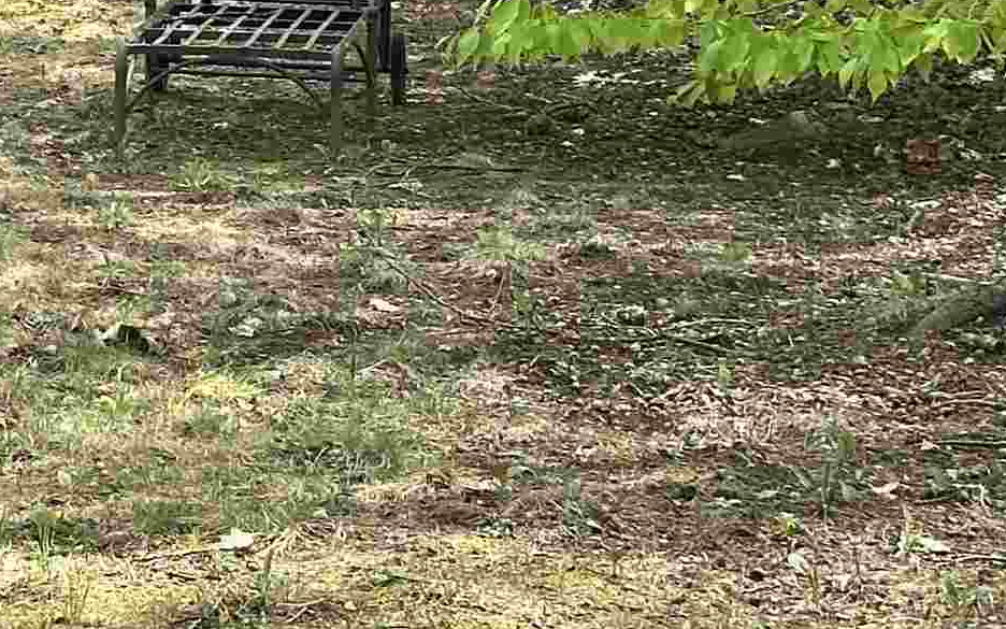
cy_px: -187
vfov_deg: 7.8
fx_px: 4579
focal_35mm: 167
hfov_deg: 12.1
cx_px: -383
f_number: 1.78
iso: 64
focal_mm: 6.86
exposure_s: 1/1019
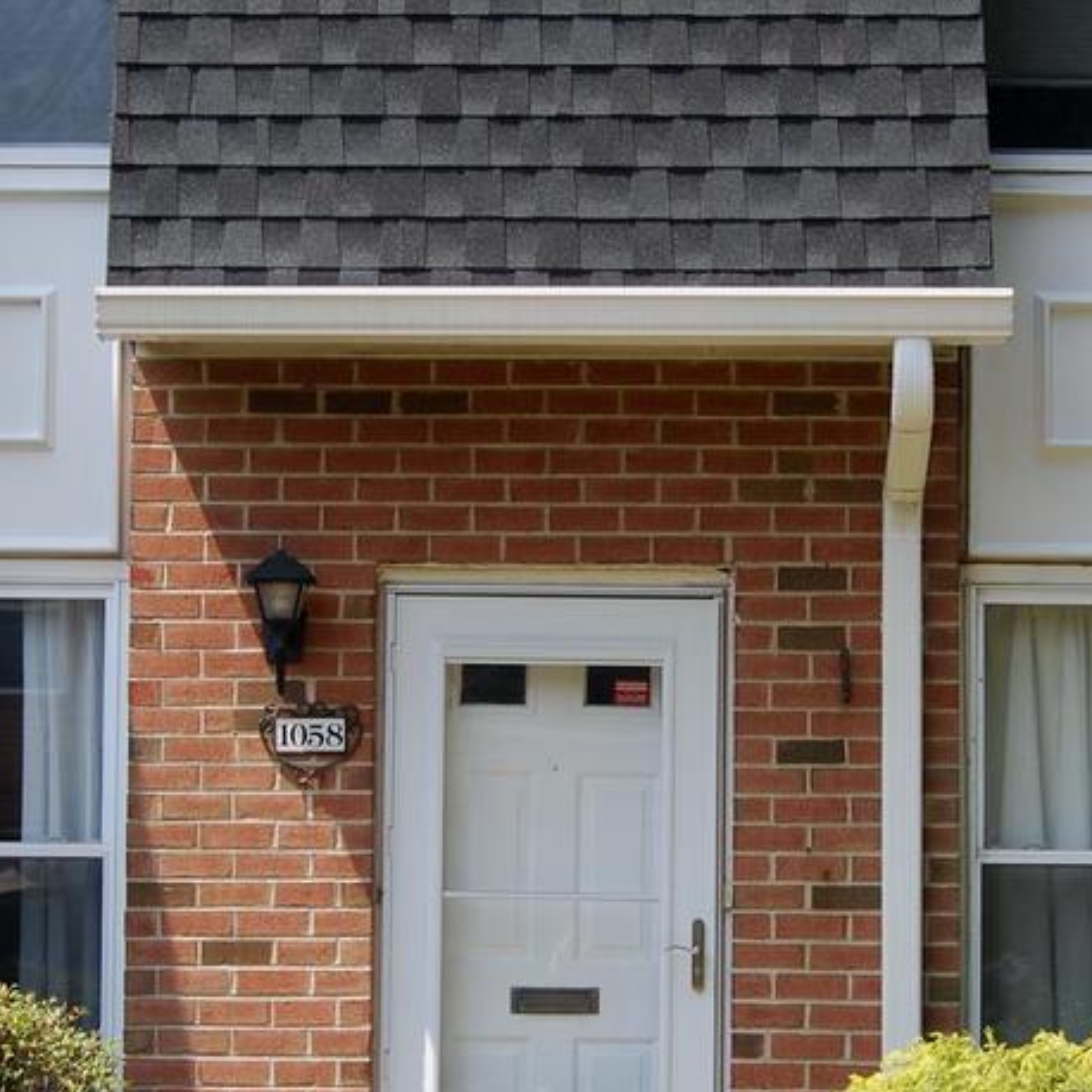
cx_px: 526
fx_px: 3997
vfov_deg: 15.6
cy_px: 565
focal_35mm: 112
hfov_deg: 15.6
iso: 100
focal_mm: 28
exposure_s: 1/100
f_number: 8
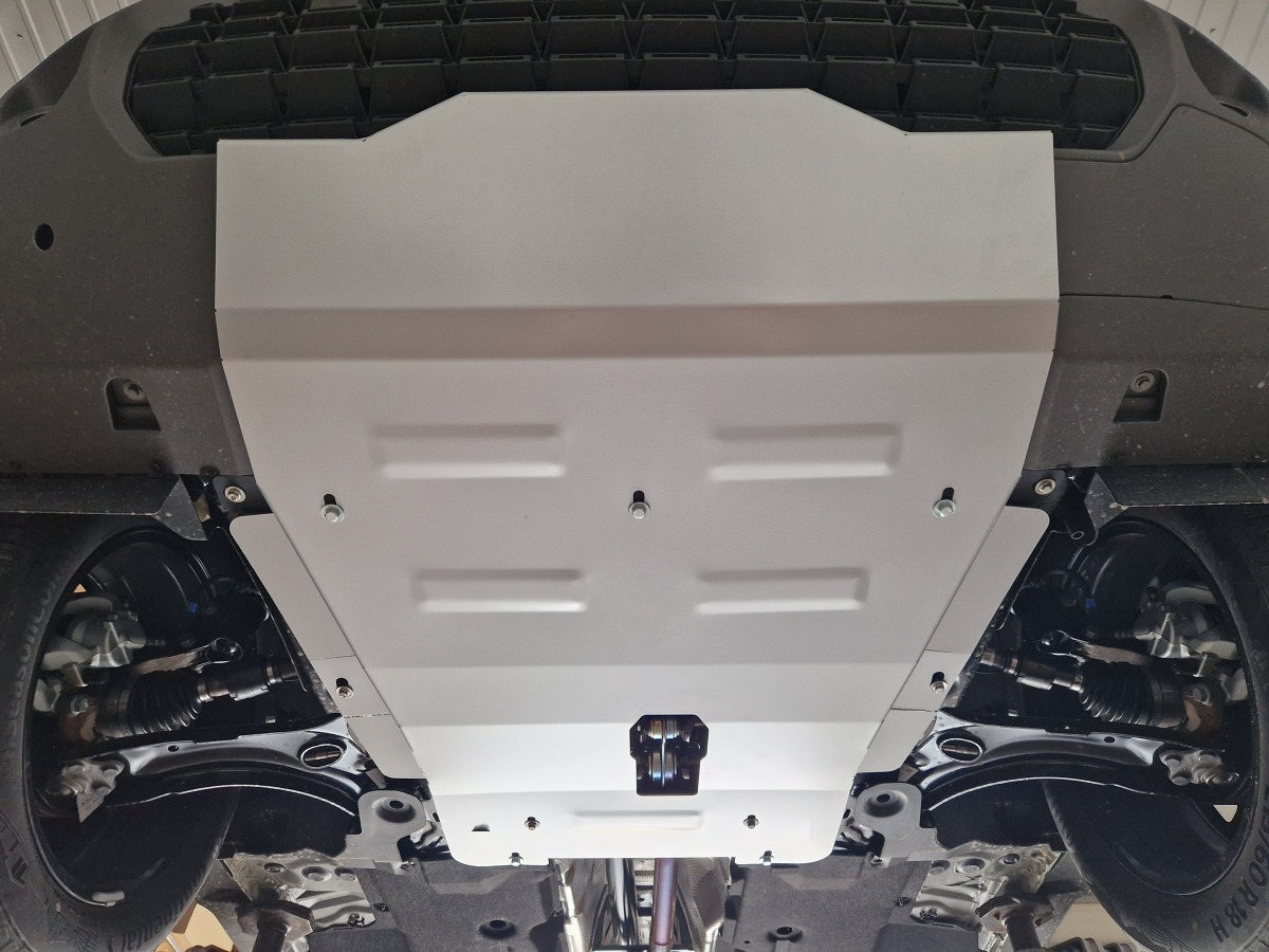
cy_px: 476
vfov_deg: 58.9
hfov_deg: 73.9
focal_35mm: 23
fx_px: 843
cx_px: 634
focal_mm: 5.4
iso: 200
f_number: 1.8
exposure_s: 1/180
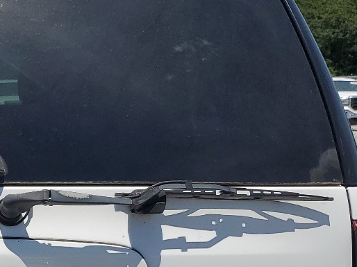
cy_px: 257
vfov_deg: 17.8
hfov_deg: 22.6
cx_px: -49
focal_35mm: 81
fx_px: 835
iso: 50
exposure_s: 1/10000
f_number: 1.5
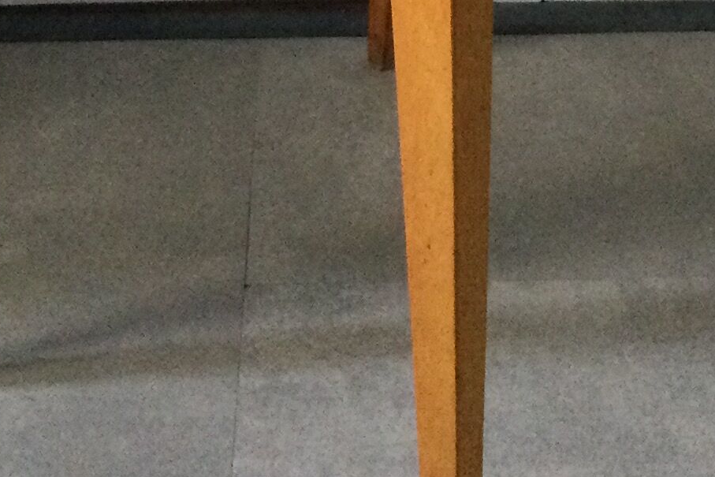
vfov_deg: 11.3
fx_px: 2304
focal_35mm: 116
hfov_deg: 17.6
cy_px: -233
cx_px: 467
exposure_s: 1/20
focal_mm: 3.3
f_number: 2.4
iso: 250
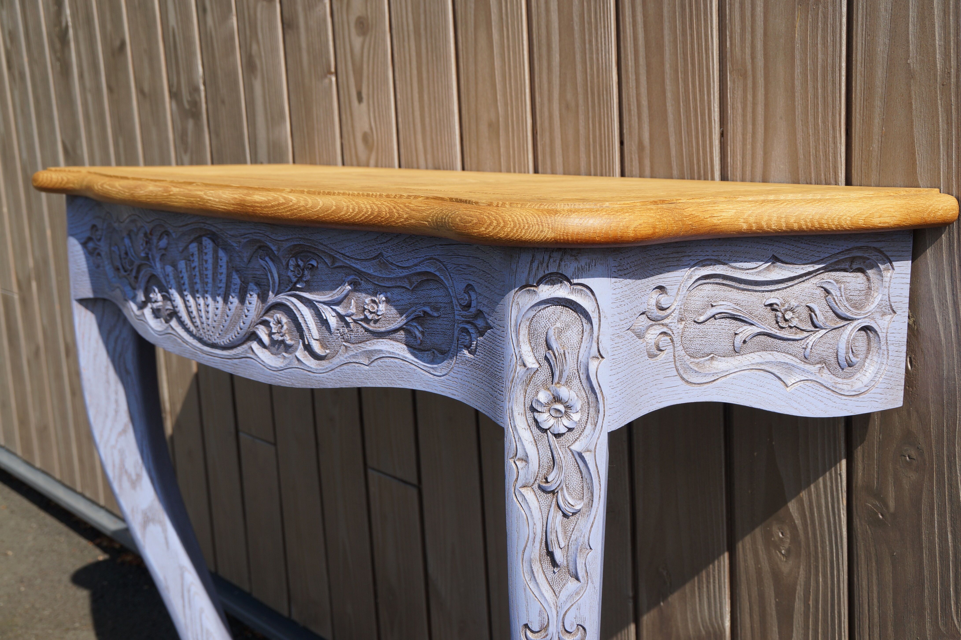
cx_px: 480
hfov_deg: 43.6
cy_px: 320
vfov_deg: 29.8
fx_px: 1201
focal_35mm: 45
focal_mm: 30
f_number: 8
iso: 100
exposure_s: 1/200
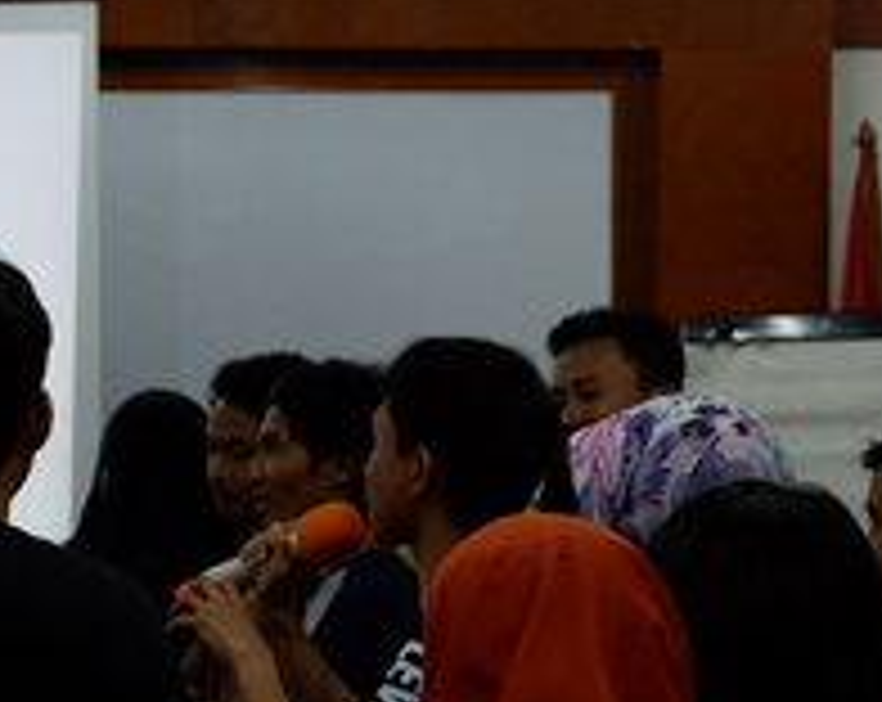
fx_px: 3882
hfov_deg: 12.9
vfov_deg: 10.3
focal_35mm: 149
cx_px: 158
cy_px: 522
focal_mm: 50
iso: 2500
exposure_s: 1/105
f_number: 5.6
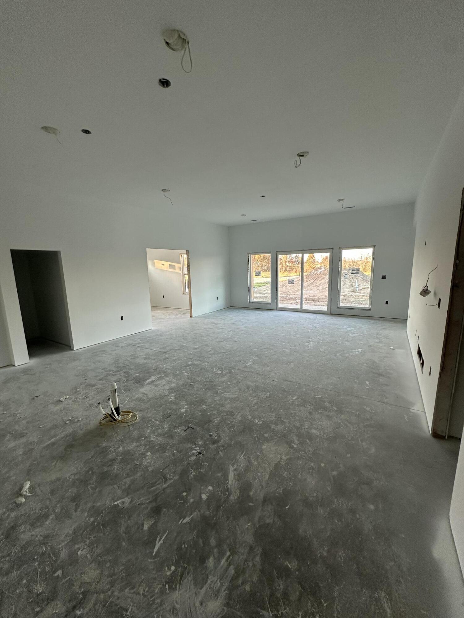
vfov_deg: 102.1
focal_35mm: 14
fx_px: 250
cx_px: 232
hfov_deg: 85.7
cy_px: 309
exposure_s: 1/99
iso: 160
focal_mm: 2.22
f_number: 2.2
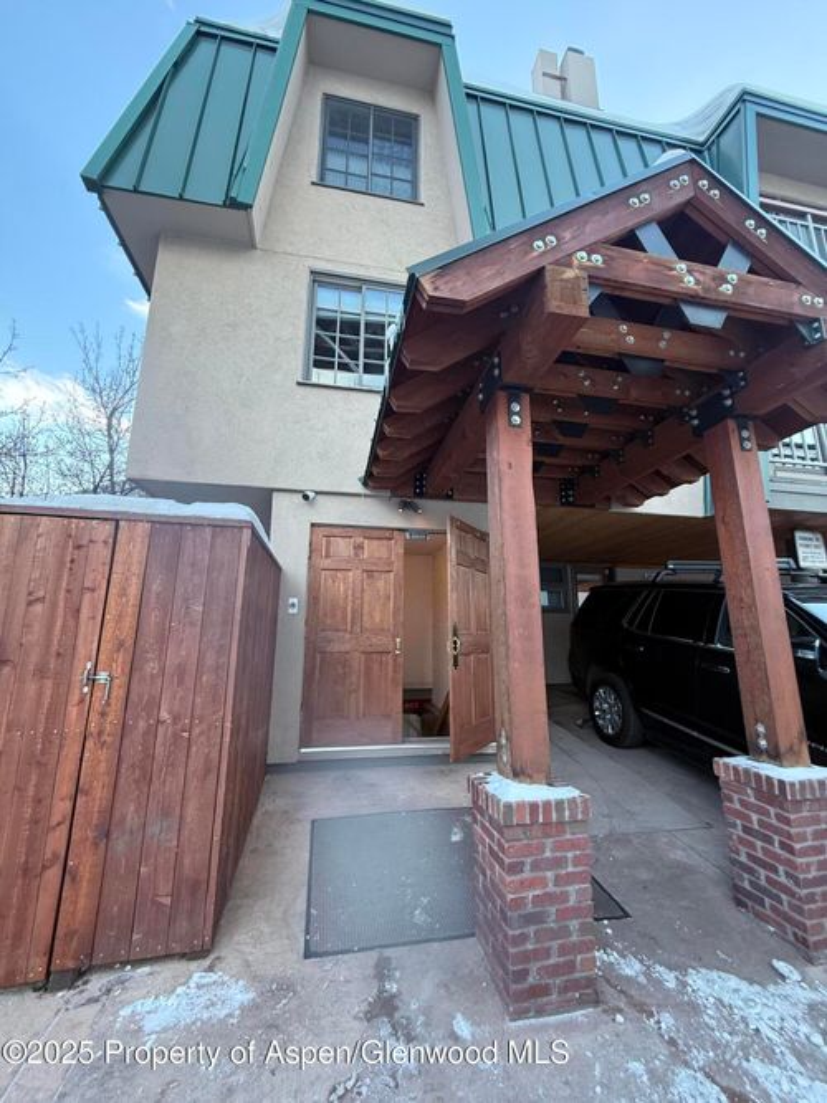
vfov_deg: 102.1
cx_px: 414
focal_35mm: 14
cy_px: 552
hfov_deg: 85.7
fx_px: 446
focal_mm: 2.22
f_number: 2.2
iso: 200
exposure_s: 1/99
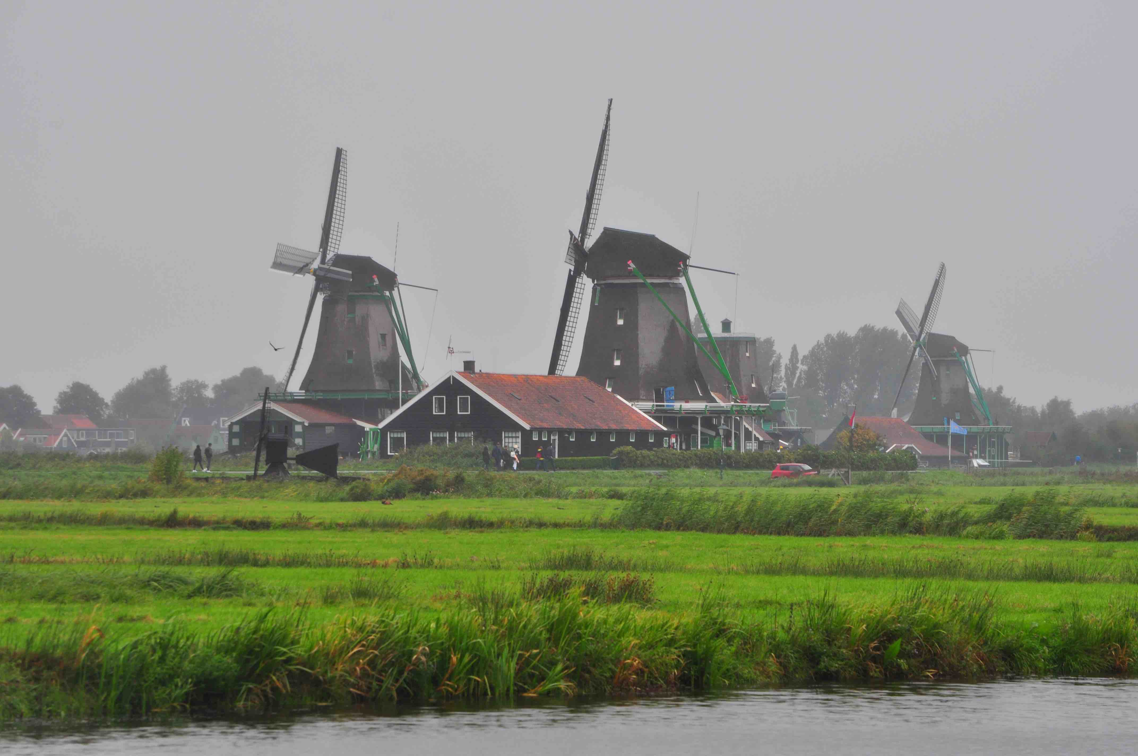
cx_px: 569
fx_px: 5920
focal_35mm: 188
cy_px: 378
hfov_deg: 11.0
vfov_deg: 7.3
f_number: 10
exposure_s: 1/125
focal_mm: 125
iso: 200
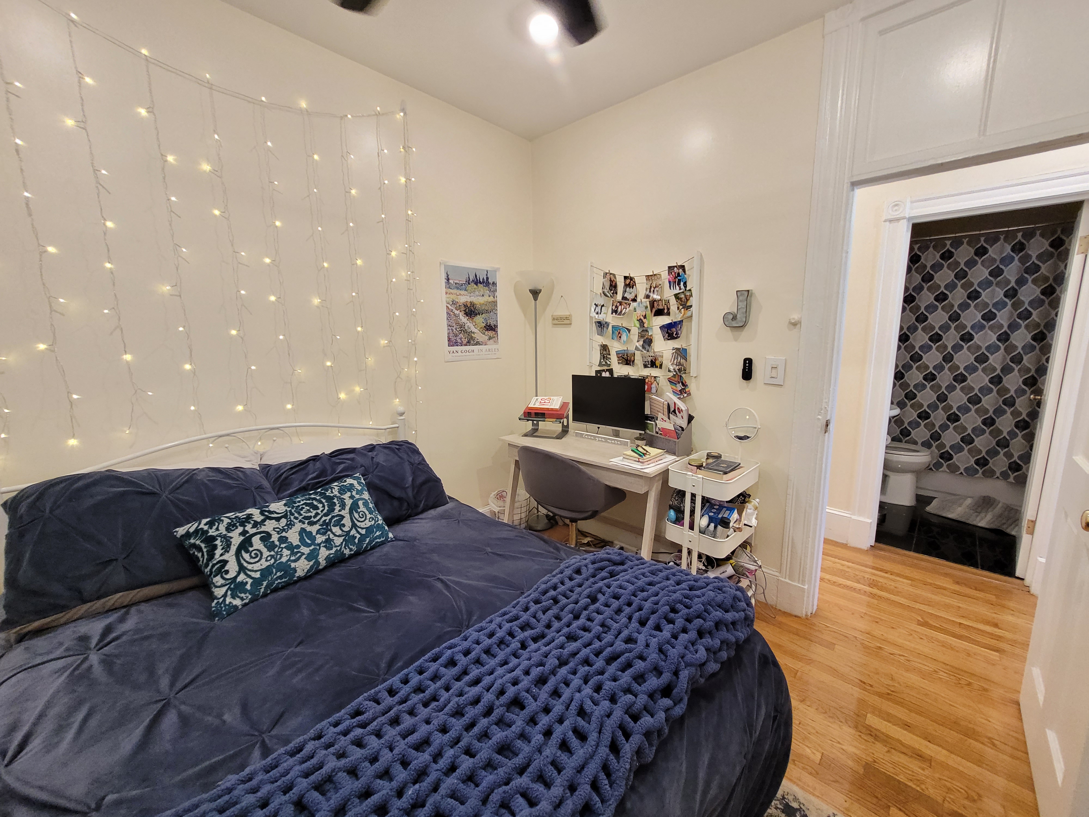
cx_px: 544
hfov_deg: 106.2
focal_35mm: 13
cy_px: 408
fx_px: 409
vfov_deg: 89.9
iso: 400
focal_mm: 1.74
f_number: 2.2
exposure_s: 1/59
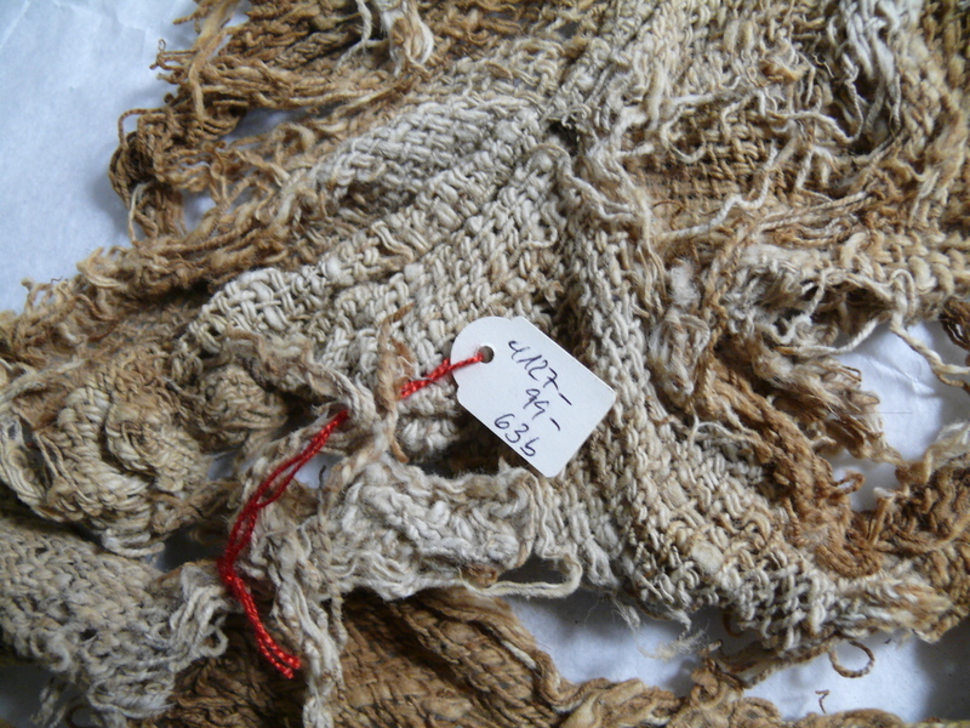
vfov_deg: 40.7
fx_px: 981
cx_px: 485
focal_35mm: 35
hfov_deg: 52.6
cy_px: 364
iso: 200
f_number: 2.8
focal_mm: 7.4
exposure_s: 1/20
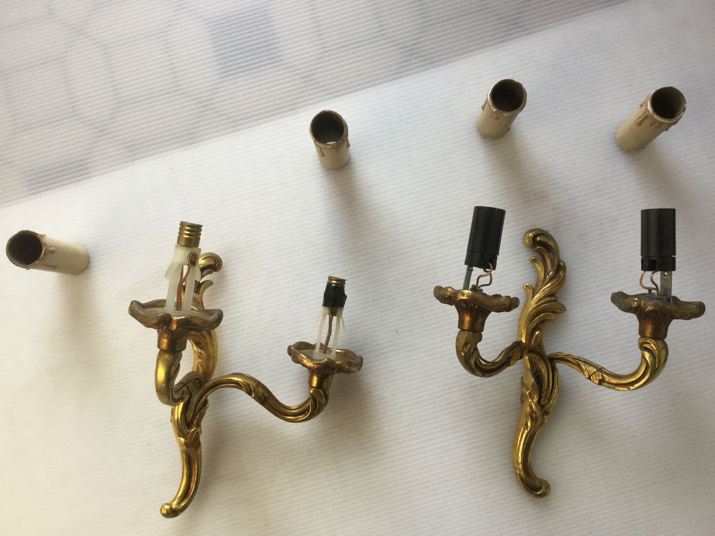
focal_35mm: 31
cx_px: 358
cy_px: 268
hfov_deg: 58.4
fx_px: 640
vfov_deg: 45.4
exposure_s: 1/33
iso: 25
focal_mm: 3.3
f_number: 2.4
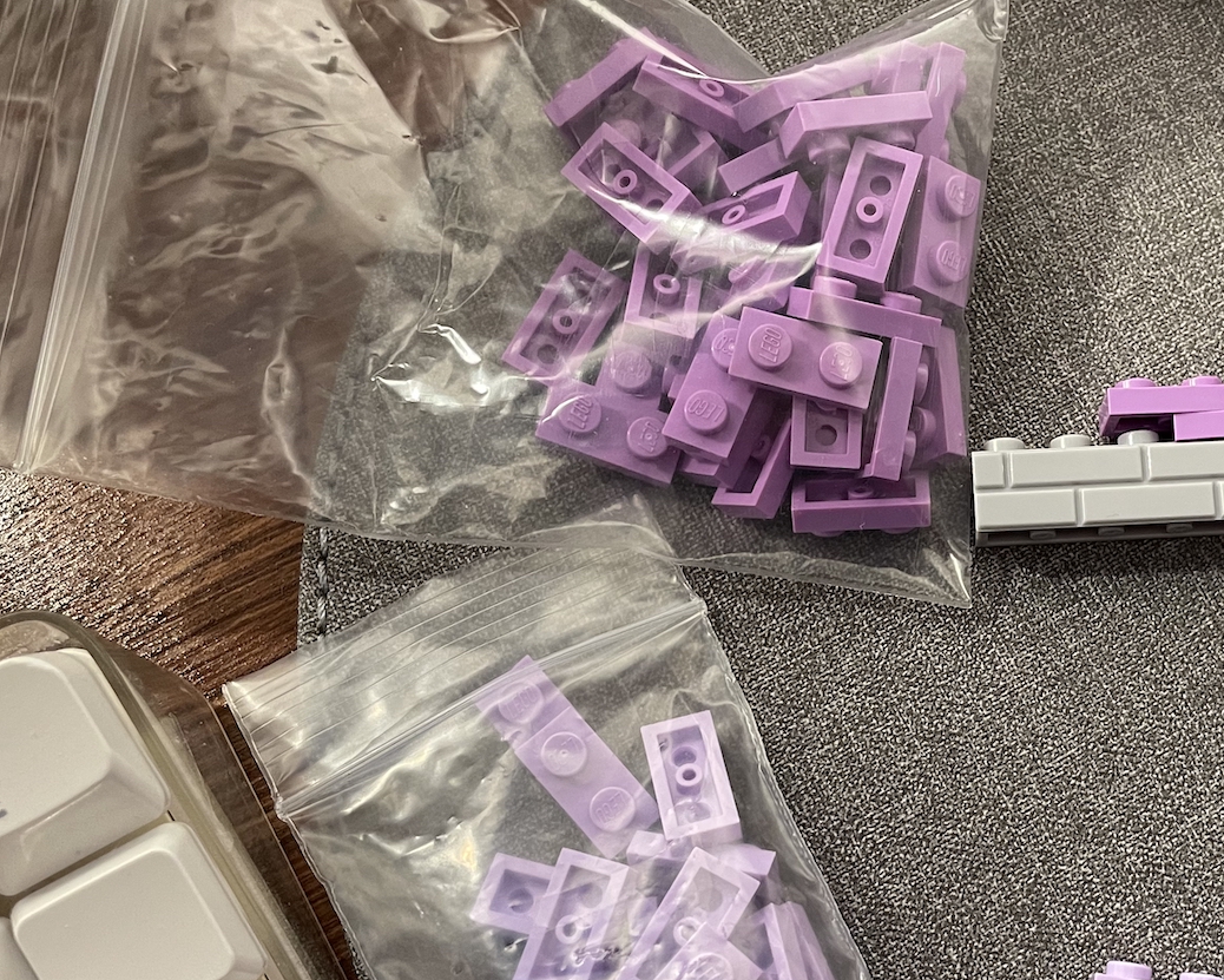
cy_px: 645
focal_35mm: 44
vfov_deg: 33.9
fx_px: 1594
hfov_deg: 40.3
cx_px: 976
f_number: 1.6
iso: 200
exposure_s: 1/60
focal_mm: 4.2
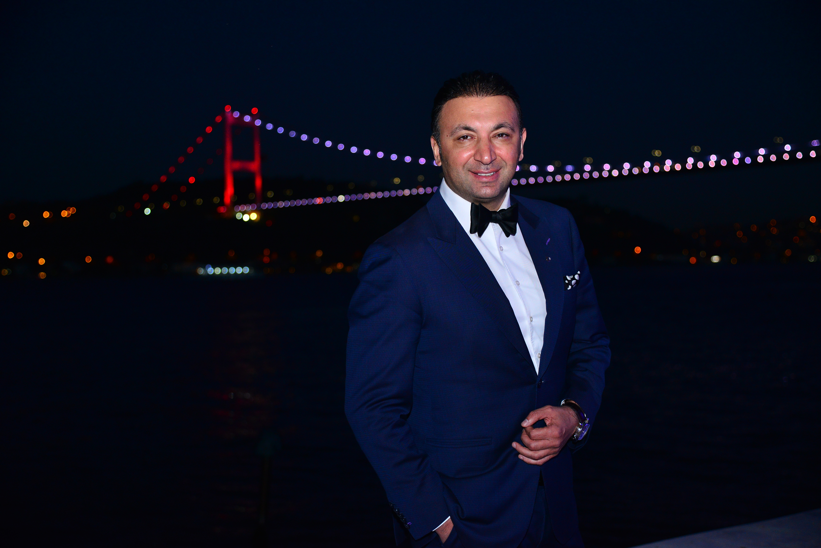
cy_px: 274
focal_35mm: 58
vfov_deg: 23.4
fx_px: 1323
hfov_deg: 34.5
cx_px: 410
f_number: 4
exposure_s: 1/80
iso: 1000
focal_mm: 58
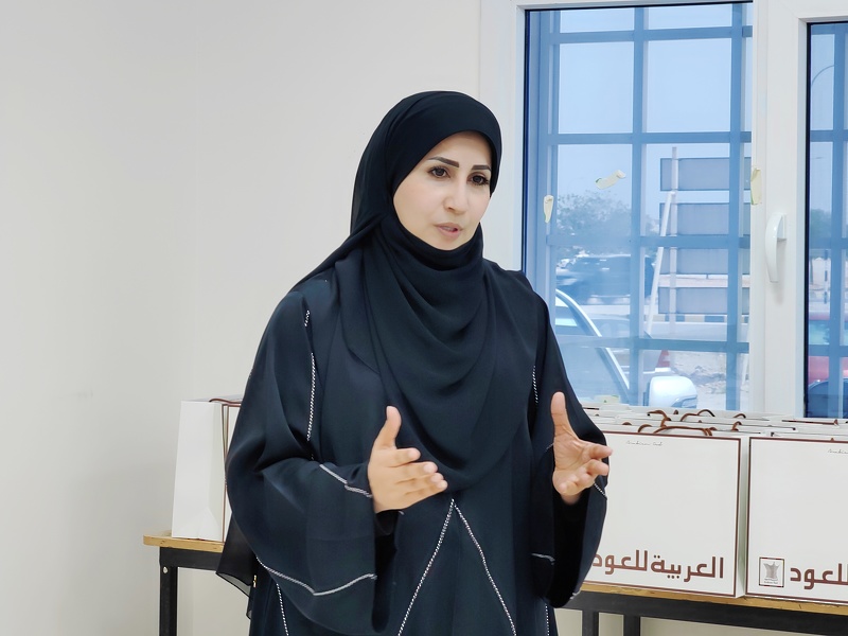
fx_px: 2327
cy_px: 318
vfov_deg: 15.6
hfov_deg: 20.7
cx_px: 424
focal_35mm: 95
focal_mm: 16.85
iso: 160
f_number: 3.5
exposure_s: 1/50
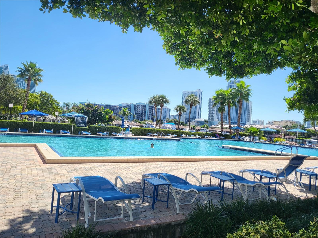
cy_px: 119
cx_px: 159
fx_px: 239
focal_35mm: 26
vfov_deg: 53.1
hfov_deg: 67.3
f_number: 1.8
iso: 50
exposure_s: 1/2531
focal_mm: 4.25
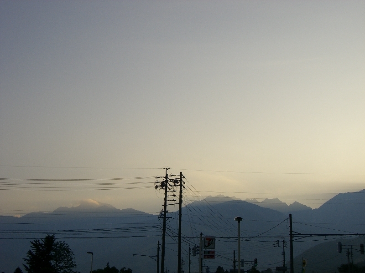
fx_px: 580
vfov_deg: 26.6
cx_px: 182
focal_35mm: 55
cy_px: 136
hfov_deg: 34.9
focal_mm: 9
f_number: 5.2
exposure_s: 1/800
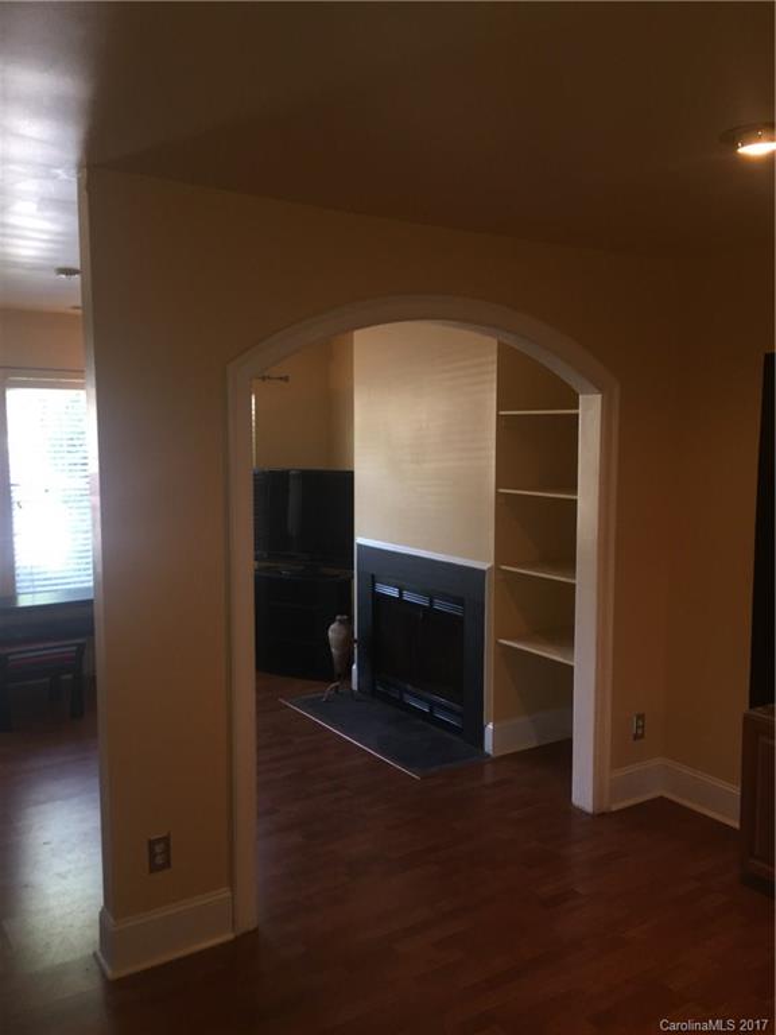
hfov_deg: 48.2
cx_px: 388
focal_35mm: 29
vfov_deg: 61.7
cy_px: 518
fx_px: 867
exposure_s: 1/30
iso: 32
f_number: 2.2
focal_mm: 4.15
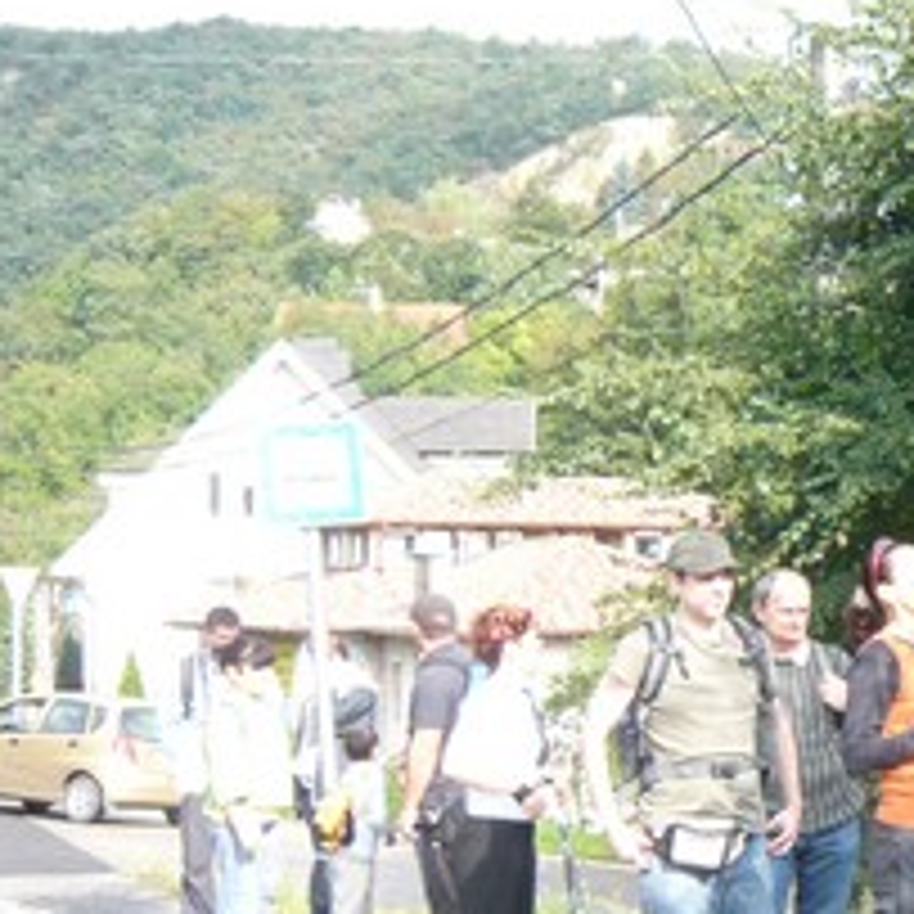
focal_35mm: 78
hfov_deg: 19.7
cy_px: 590
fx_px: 2330
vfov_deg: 22.1
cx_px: 1315
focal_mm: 4.6
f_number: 2.8
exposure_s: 1/320
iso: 100
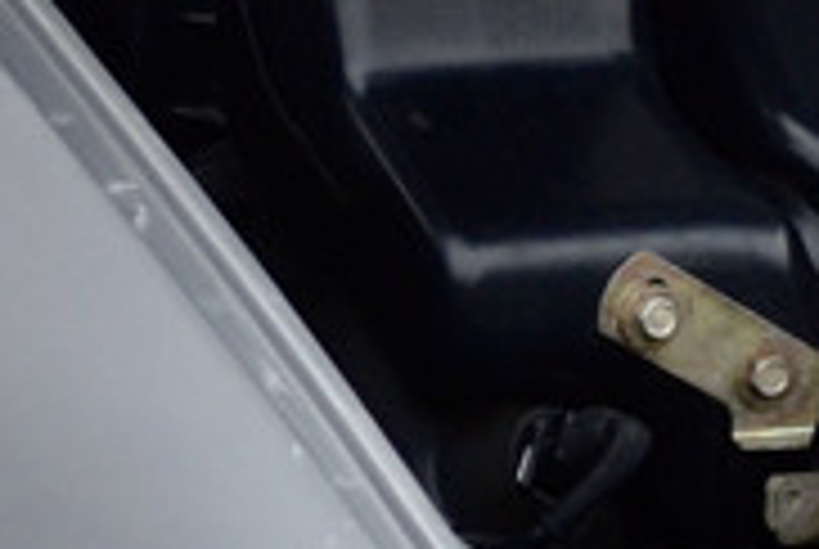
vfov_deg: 5.6
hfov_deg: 8.2
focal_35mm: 247
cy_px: 61
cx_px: 1166
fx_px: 5628
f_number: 4.5
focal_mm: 30
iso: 400
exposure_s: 1/60
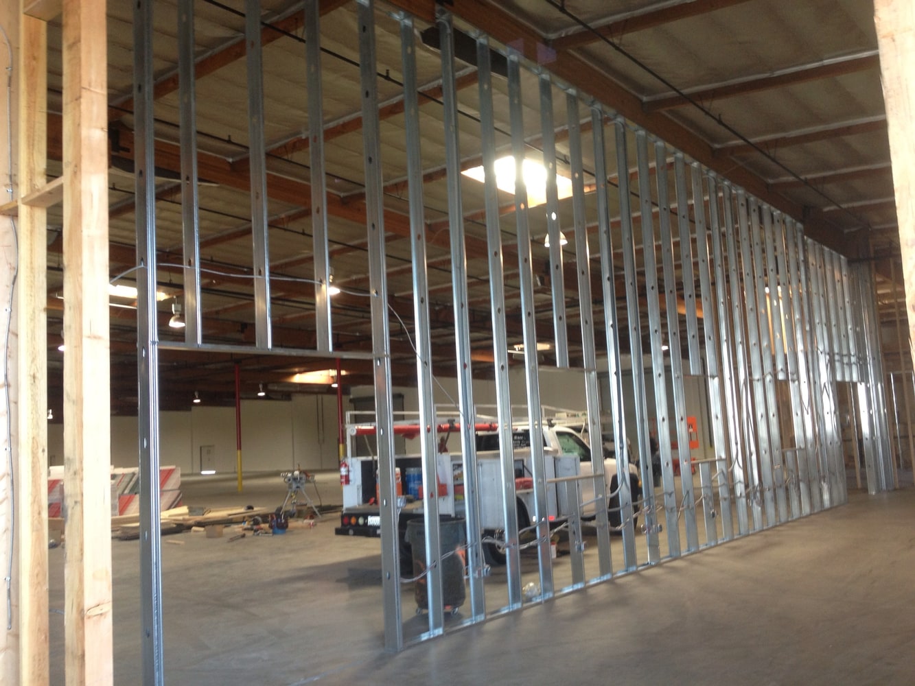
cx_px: 458
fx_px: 925
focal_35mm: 35
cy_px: 343
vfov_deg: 40.7
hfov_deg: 52.6
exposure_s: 1/30
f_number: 2.4
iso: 100
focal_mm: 4.28
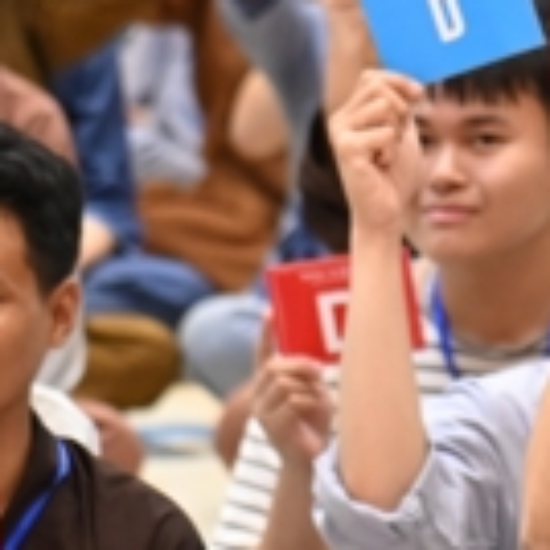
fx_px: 8916
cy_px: 337
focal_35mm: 496
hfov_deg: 3.5
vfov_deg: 3.5
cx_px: 924
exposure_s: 1/125
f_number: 4
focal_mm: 120
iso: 4000
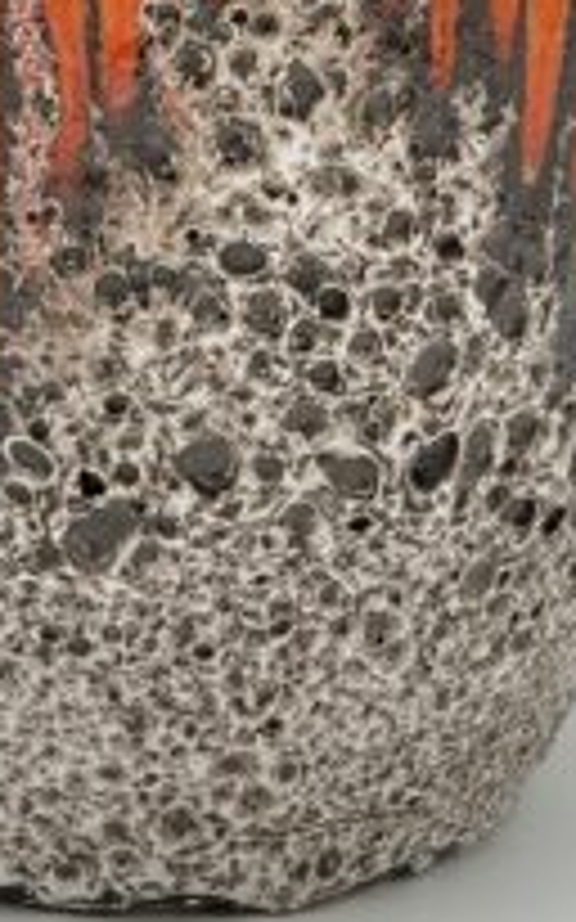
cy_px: -342
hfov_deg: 10.9
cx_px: 158
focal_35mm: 120
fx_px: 3016
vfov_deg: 16.3
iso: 20
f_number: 1.8
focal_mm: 3
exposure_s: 1/148
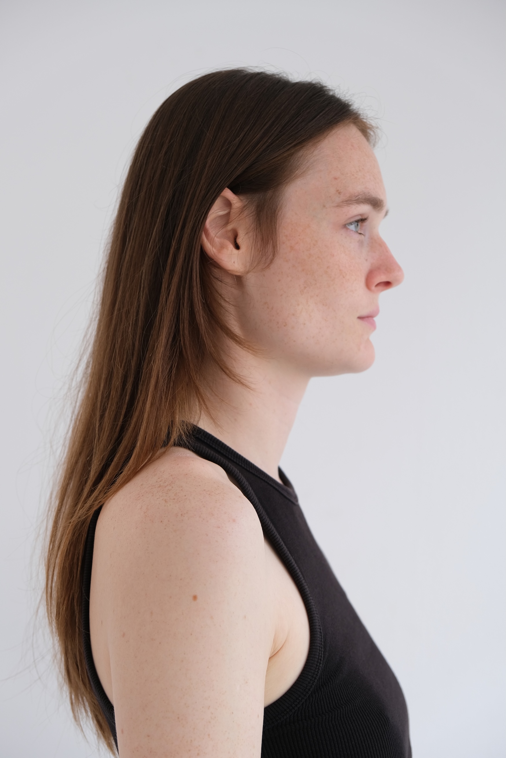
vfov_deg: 31.4
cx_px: 253
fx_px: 1349
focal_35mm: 64
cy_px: 379
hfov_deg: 21.2
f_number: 4
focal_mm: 42.5
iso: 200
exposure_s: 1/125
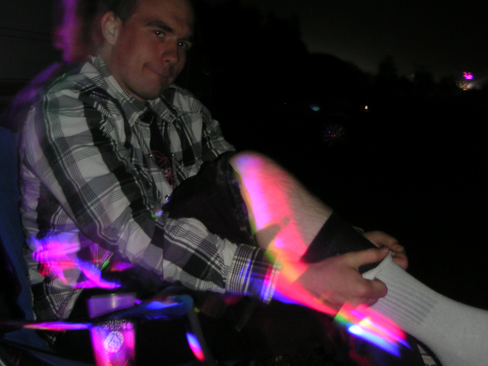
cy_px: 203
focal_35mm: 47
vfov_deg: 30.9
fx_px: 663
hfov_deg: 40.3
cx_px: 197
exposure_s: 2
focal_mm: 6
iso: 100
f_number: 2.8
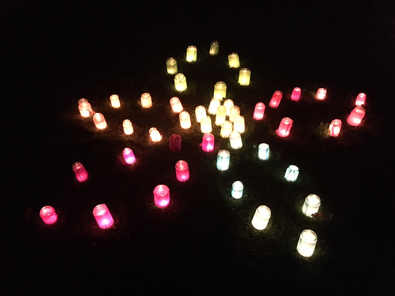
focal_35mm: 29
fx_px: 331
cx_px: 198
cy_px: 148
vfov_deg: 48.2
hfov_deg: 61.7
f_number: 2.2
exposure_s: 1/17
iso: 800
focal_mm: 4.15
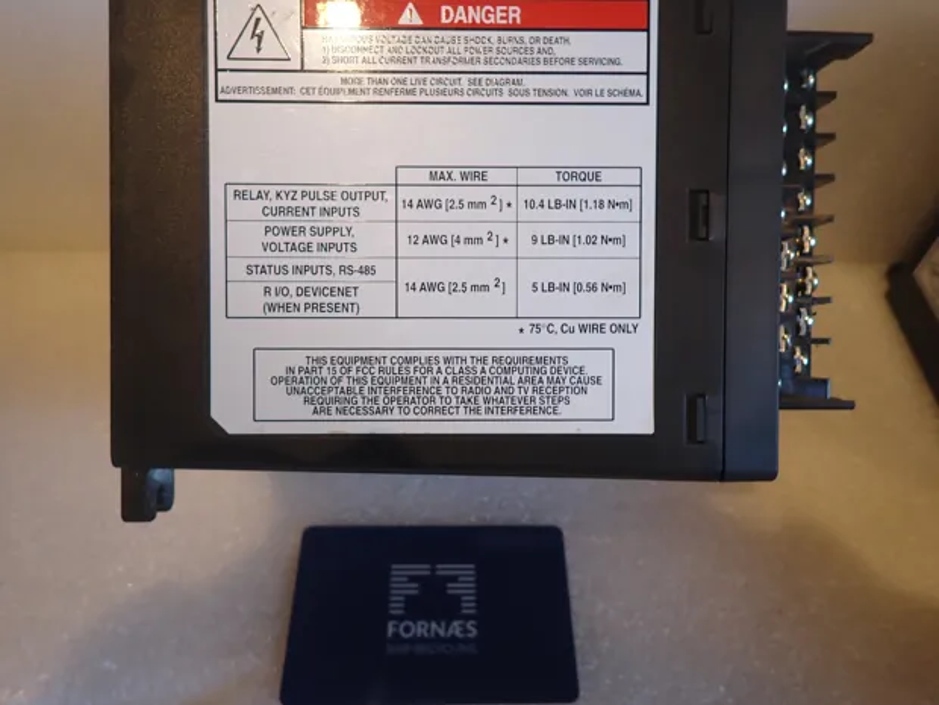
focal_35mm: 25
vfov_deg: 54.9
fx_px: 678
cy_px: 352
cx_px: 470
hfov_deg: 69.4
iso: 200
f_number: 2
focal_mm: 4.5
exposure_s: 1/60
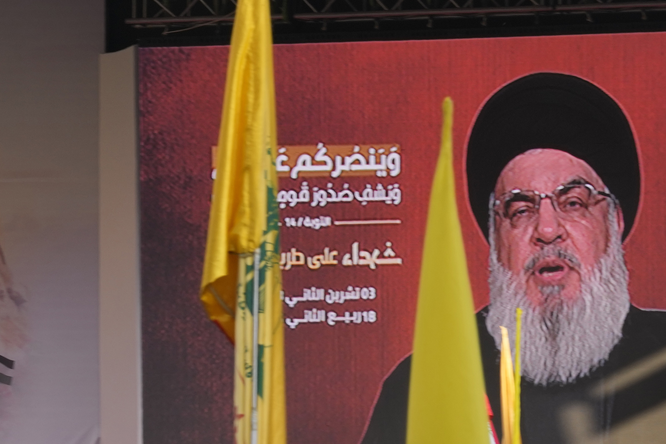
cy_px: 683
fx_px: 10674
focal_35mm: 577
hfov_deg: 3.6
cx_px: 138
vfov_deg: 2.4
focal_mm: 186
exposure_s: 1/100
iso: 250
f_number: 13
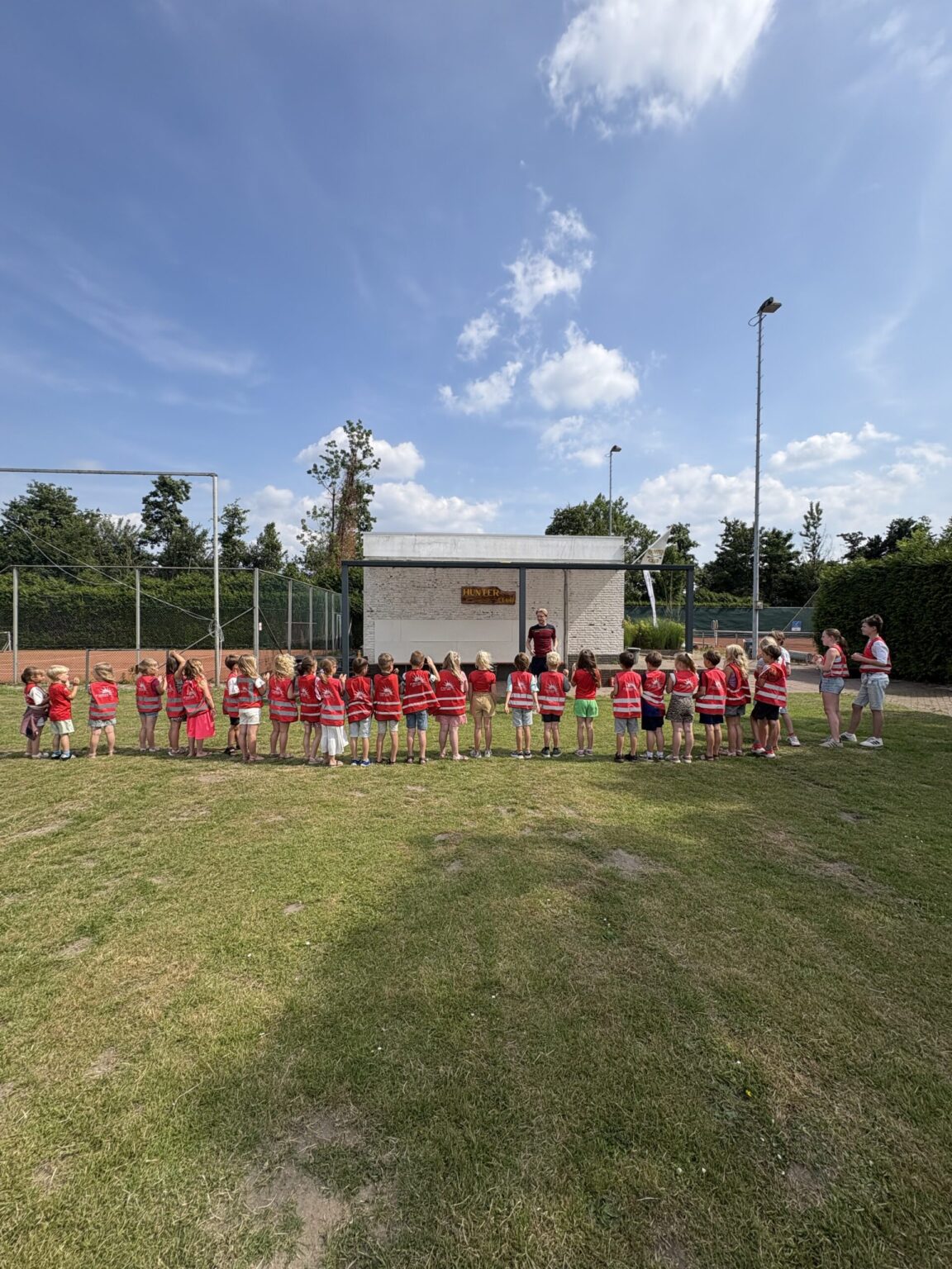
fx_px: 513
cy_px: 634
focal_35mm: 14
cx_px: 476
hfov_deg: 85.7
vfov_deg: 102.1
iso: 50
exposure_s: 1/2273
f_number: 2.2
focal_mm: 2.22
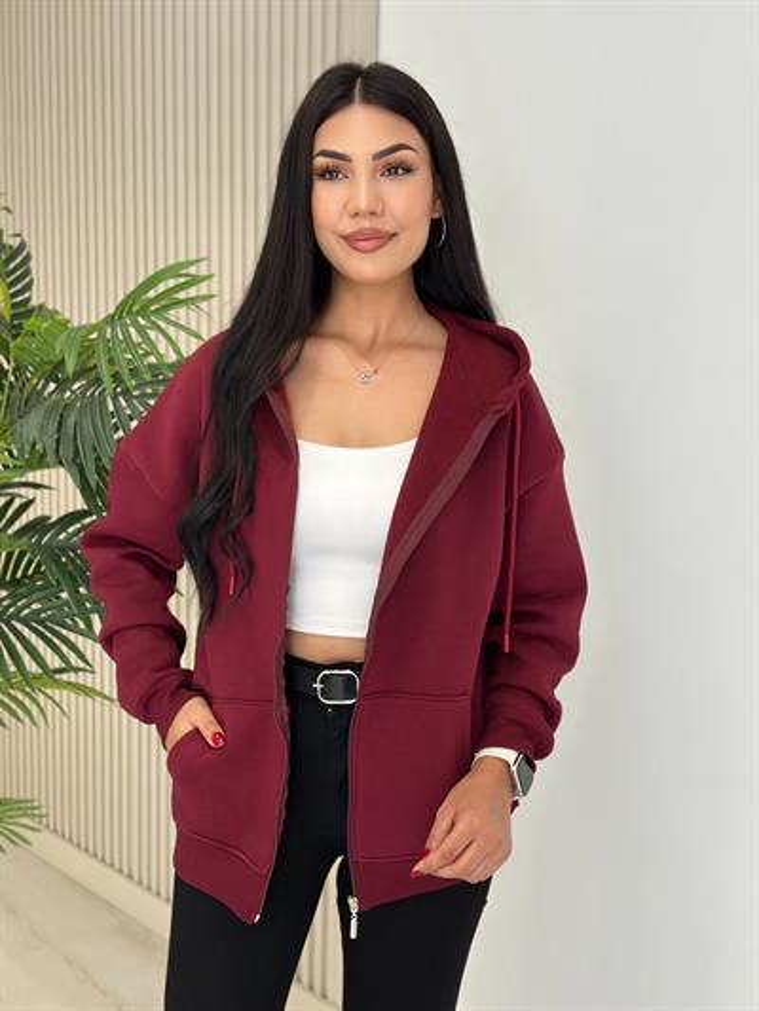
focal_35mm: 48
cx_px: 380
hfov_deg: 30.3
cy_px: 506
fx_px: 1403
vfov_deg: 39.6
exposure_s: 1/256
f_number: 1.78
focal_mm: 6.86
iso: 80
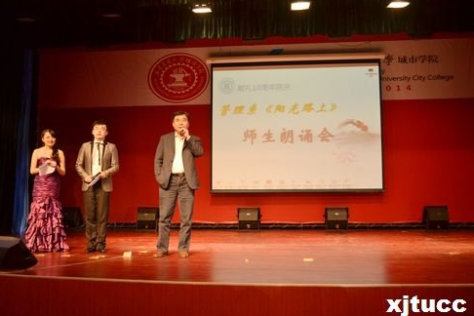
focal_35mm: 37
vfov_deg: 35.9
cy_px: 157
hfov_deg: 51.9
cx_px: 233
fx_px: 487
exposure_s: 1/60
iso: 640
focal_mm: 24
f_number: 4
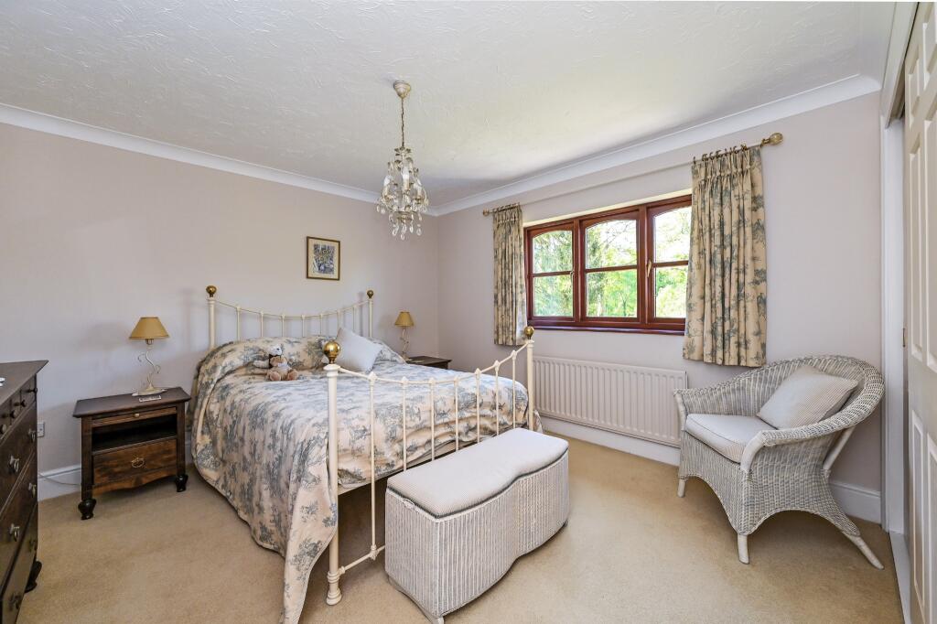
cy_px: 312
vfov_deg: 81.2
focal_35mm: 14
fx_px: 364
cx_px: 468
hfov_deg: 104.3
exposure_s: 1/40
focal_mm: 14
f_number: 8
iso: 400
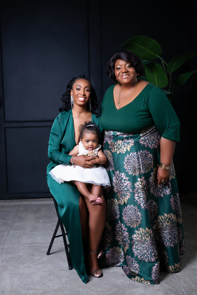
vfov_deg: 39.6
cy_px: 148
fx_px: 410
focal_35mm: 50
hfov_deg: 27.0
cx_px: 98
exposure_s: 1/200
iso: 500
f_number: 5
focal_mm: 50
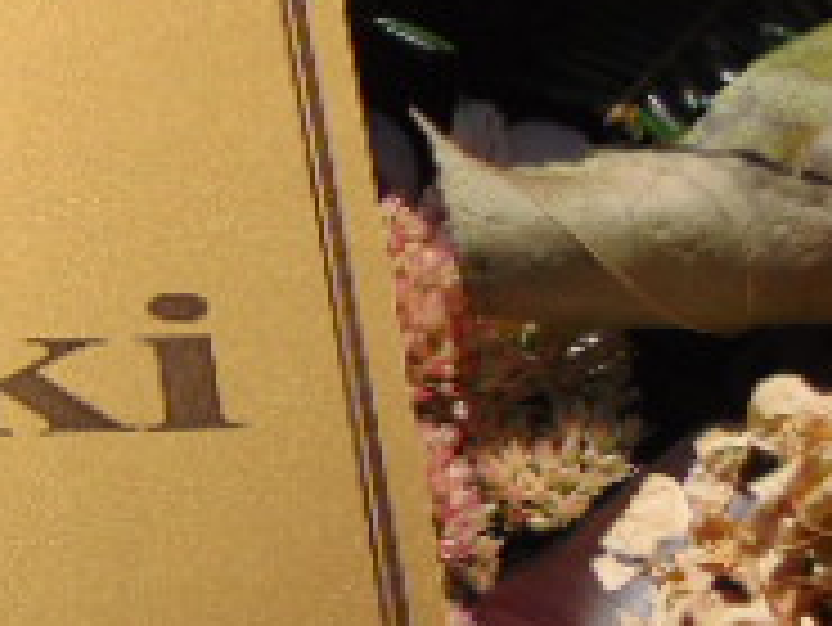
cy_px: 221
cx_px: -585
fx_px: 2910
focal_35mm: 121
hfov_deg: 14.6
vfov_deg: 12.2
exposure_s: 1/400
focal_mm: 6.3
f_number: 8.3
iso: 80
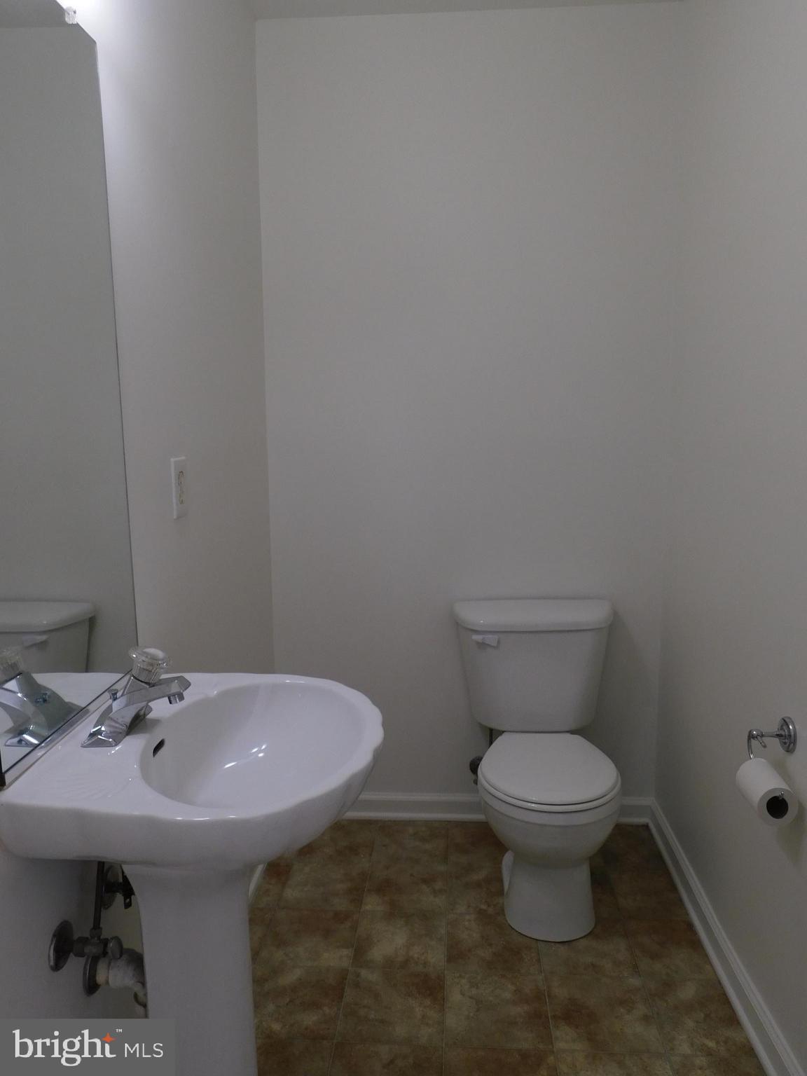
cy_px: 538
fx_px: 777
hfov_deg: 54.9
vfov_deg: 69.4
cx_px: 404
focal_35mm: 25
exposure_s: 1/60
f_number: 3.1
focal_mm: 4.5
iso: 125
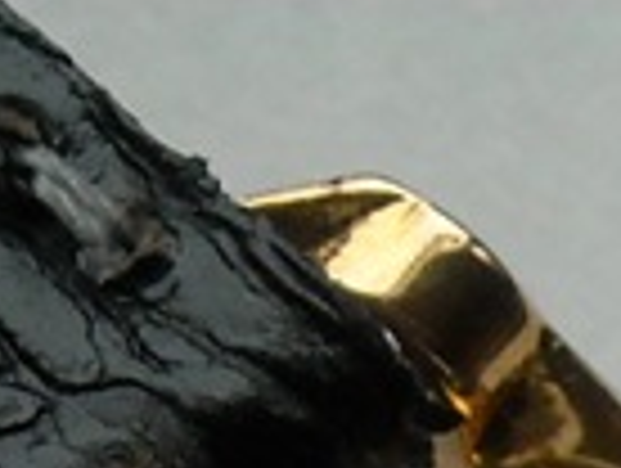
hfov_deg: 2.5
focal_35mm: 777
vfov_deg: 1.9
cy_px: 1719
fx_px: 13963
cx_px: 1098
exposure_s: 1/125
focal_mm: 17.1
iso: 208
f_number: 4.7
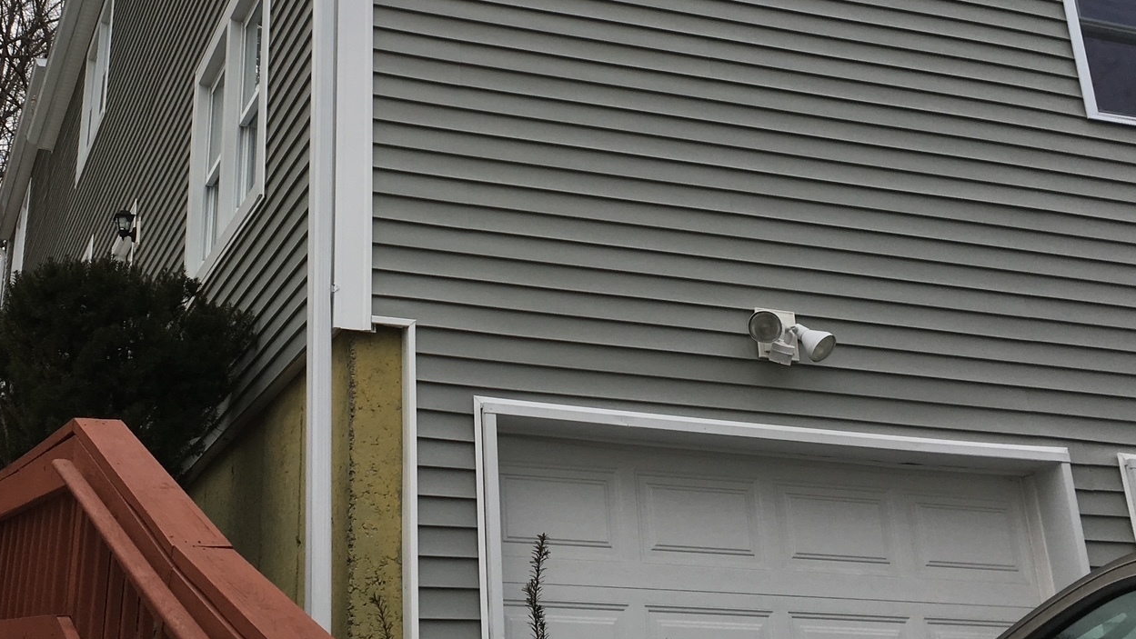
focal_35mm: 51
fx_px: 1536
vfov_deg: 23.1
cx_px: 429
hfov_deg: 40.3
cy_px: 98
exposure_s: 1/425
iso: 25
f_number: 2.2
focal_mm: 4.15
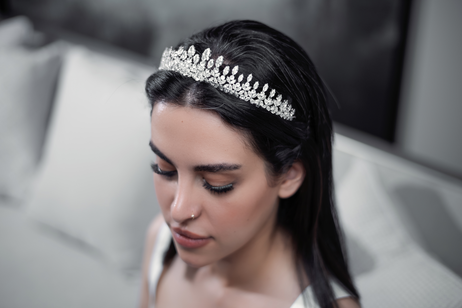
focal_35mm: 50
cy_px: 154
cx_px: 231
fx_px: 642
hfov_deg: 39.6
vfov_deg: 27.0
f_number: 1.8
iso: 250
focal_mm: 50
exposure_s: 1/1000
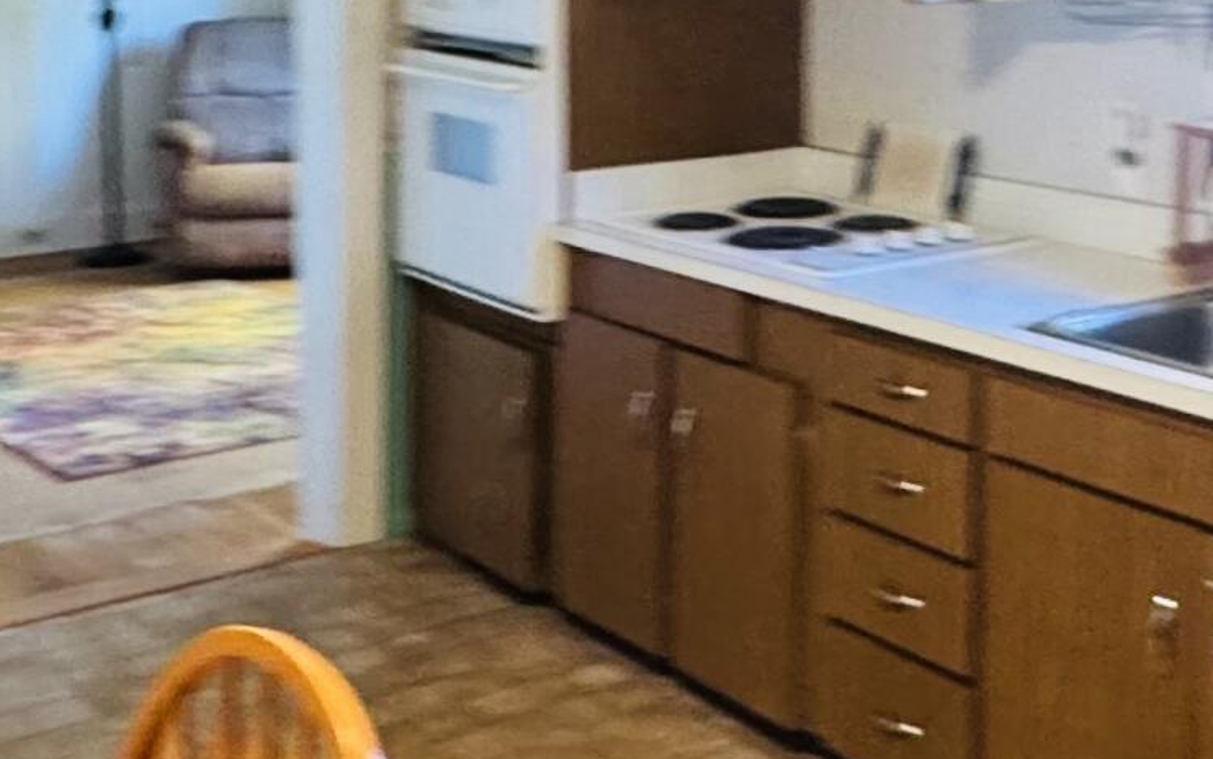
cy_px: 43
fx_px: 1984
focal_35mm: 60
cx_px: 696
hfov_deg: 33.9
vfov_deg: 21.1
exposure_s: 1/60
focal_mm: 2.22
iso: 320
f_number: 2.2
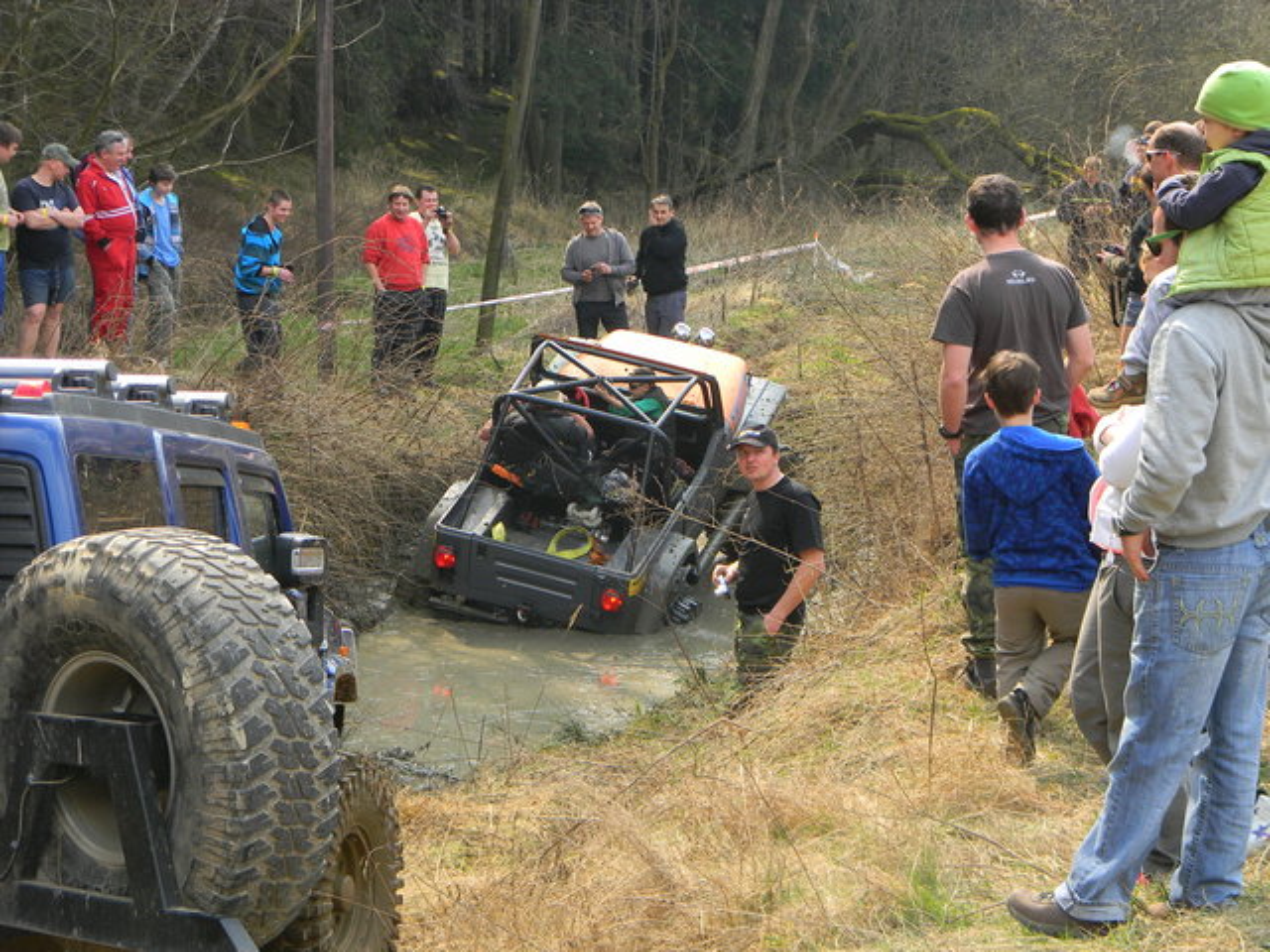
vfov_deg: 17.8
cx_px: 635
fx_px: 3045
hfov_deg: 23.6
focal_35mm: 83
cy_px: 476
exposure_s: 1/132
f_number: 4.5
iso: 80
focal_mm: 15.1
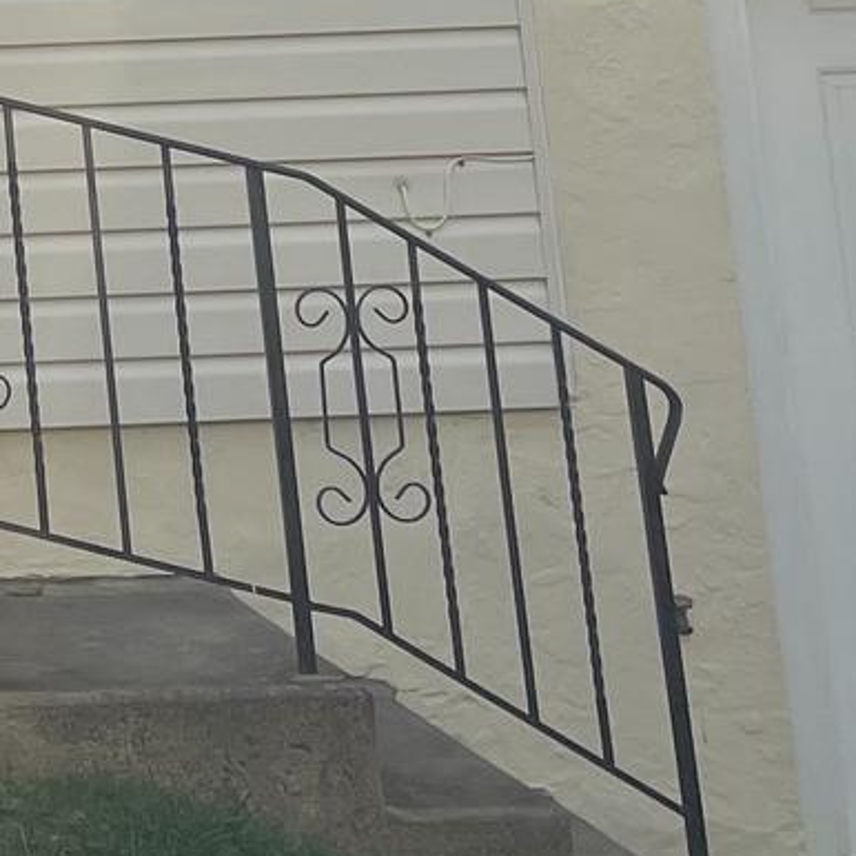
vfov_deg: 13.4
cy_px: -446
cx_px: -479
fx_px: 3413
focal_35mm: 122
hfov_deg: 13.4
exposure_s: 1/2564
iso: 32
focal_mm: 4.2
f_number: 1.6
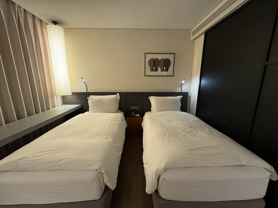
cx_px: 139
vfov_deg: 85.7
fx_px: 112
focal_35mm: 14
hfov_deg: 102.1
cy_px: 104
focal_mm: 2.22
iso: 640
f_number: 2.2
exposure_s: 1/60
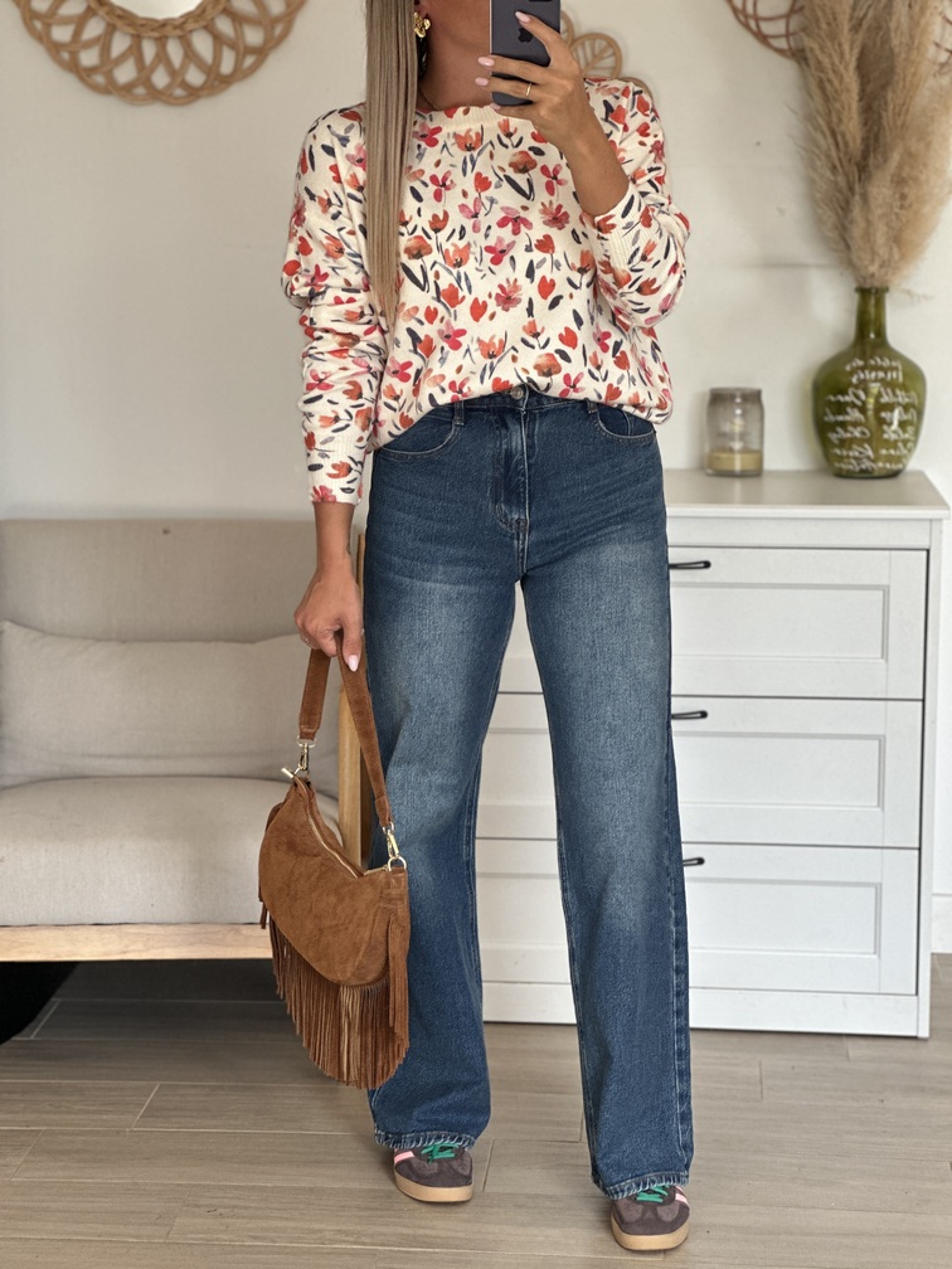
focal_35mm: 77
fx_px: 2824
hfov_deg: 19.1
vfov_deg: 25.3
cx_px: 476
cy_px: 634
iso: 80
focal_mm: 9
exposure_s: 1/121
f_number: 2.8
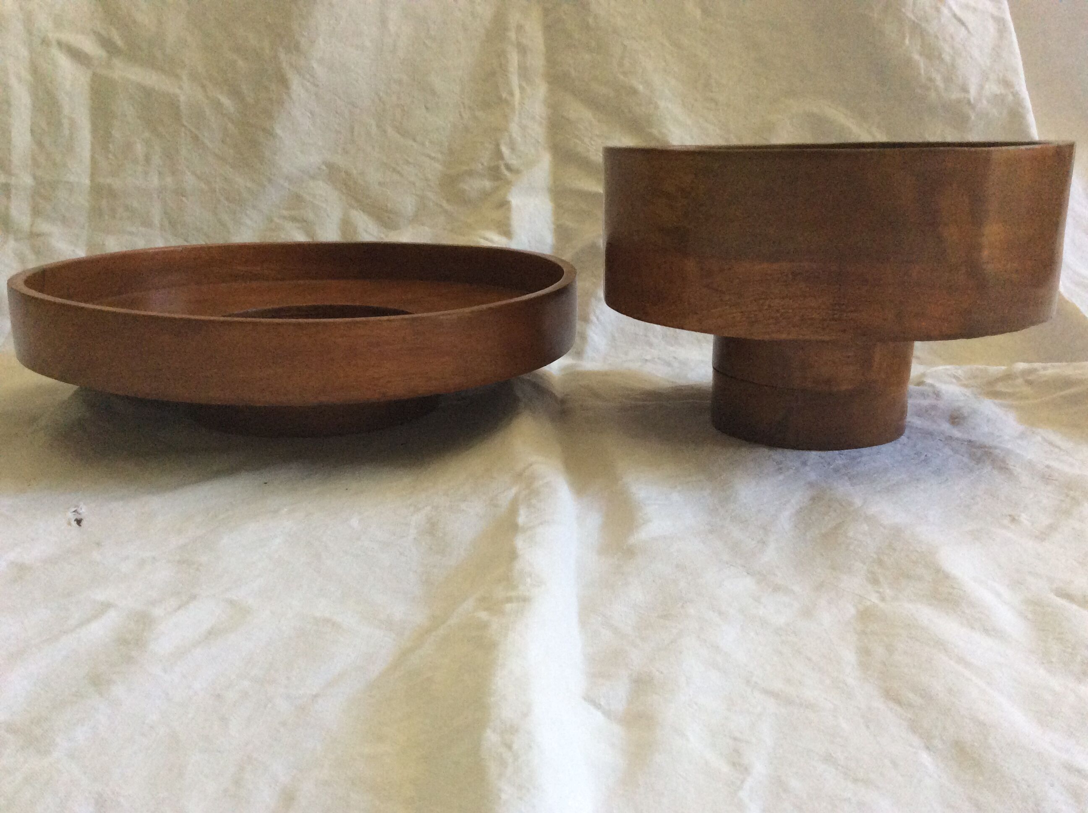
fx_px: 1004
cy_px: 406
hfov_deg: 56.9
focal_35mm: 32
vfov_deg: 44.1
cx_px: 544
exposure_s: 1/25
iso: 160
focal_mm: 3.3
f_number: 2.4
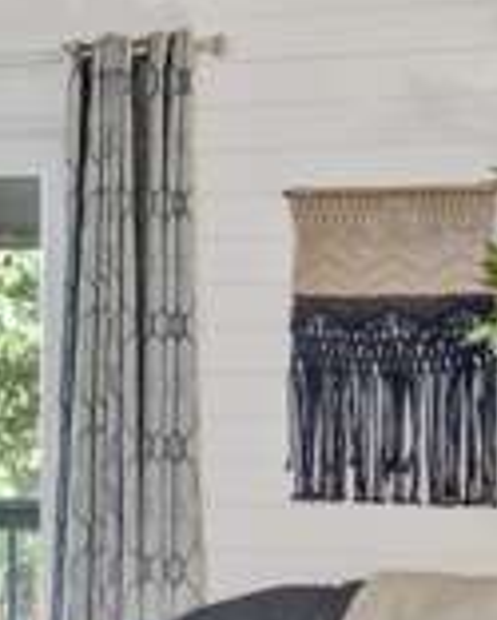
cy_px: 286
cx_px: -895
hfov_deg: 11.3
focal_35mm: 97
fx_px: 1782
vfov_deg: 19.7
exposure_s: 1/4
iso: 400
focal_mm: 14
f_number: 8
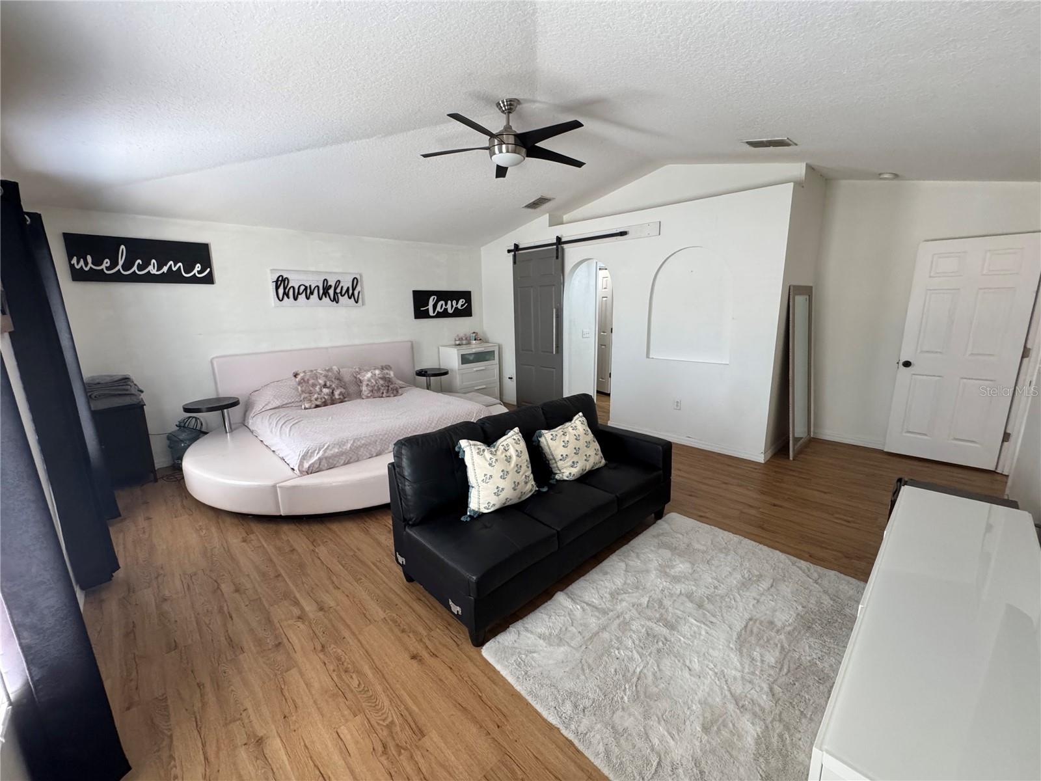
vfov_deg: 85.7
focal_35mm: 14
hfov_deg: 102.1
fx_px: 421
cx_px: 520
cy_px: 390
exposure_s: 1/120
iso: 320
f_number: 2.2
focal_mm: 2.22
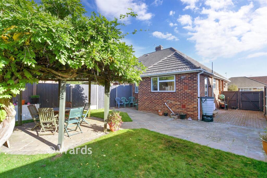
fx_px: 111
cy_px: 89
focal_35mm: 15
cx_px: 134
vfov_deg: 77.3
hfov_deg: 100.4
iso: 320
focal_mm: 10
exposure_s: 1/250
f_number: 8
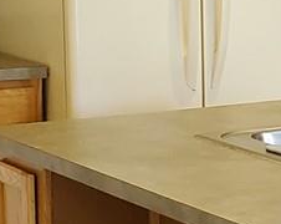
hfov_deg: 10.1
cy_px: 71
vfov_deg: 8.6
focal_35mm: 180
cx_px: 505
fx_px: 1494
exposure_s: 1/60
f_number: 2.4
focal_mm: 4.3
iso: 200
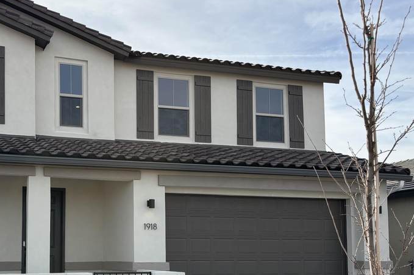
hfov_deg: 37.9
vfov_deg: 26.0
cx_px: 102
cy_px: 217
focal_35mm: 51
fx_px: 586
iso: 50
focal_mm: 5.96
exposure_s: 1/2242
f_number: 1.6
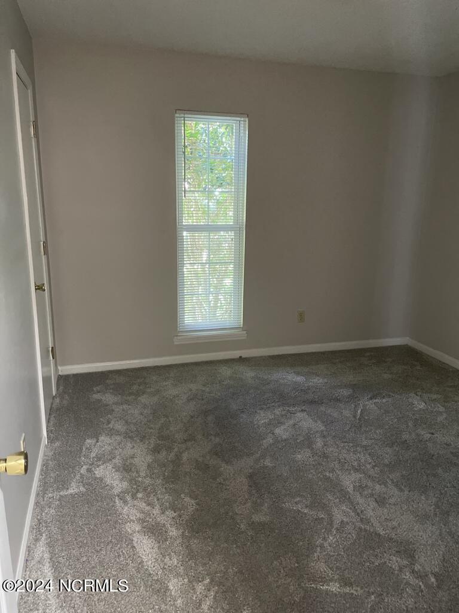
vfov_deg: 67.3
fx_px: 460
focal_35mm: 26
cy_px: 306
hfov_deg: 53.1
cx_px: 230
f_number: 1.6
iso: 500
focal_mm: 4.2
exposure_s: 1/40
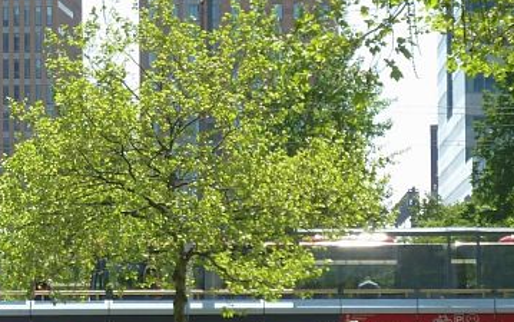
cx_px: -33
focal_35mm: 314
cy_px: 160
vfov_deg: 4.2
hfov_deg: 6.7
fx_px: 4402
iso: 80
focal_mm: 17
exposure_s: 1/200
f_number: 4.3
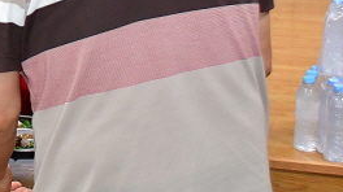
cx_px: -47
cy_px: -20
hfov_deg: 17.5
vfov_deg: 10.1
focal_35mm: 118
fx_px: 1072
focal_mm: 22
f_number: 3.8
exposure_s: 1/161
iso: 1100
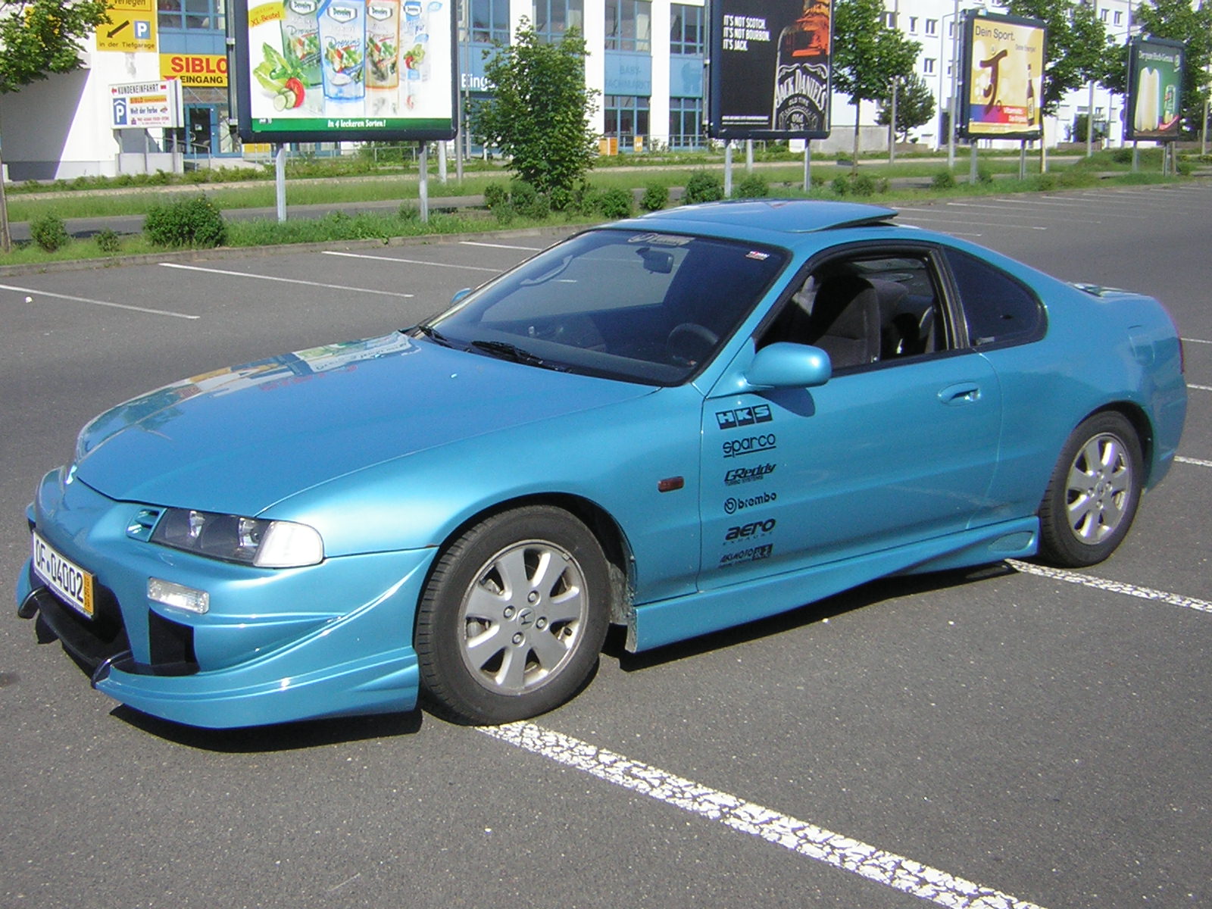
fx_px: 1401
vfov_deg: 36.0
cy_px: 454
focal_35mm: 40
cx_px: 606
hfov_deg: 46.8
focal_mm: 5.2
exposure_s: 1/372
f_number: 5.4
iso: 50
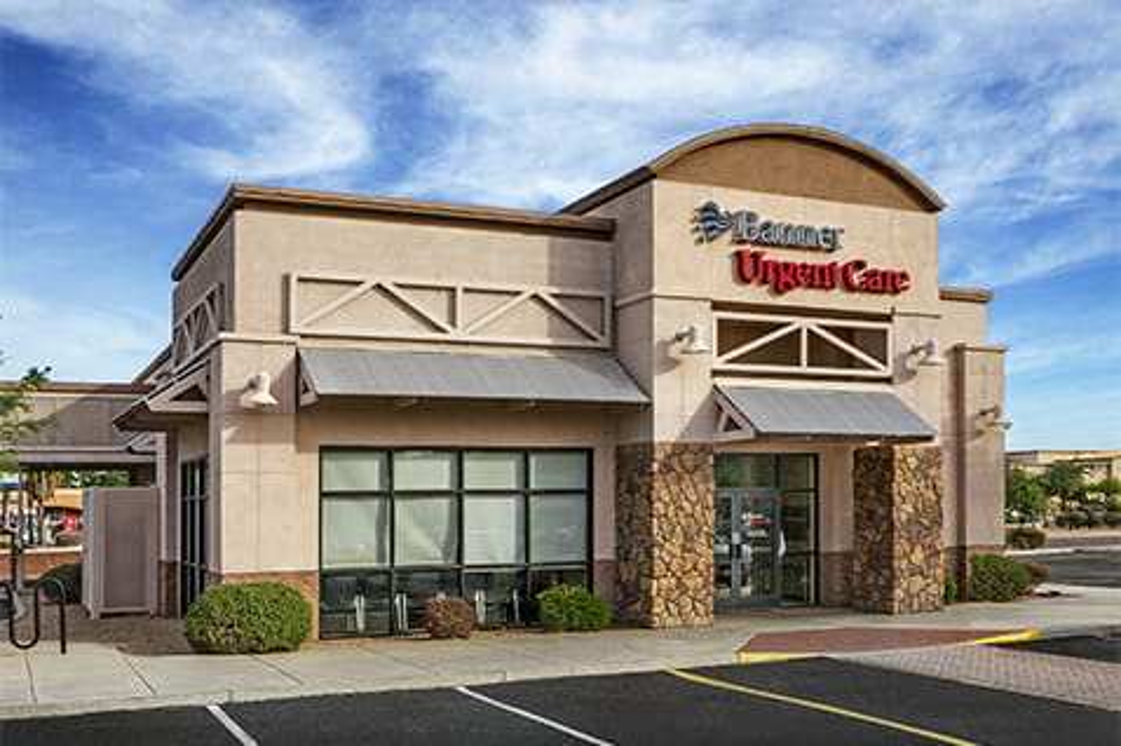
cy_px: 373
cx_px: 560
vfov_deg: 53.1
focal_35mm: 24
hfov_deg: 73.8
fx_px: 747
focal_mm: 16
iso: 200
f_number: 11
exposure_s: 1/125
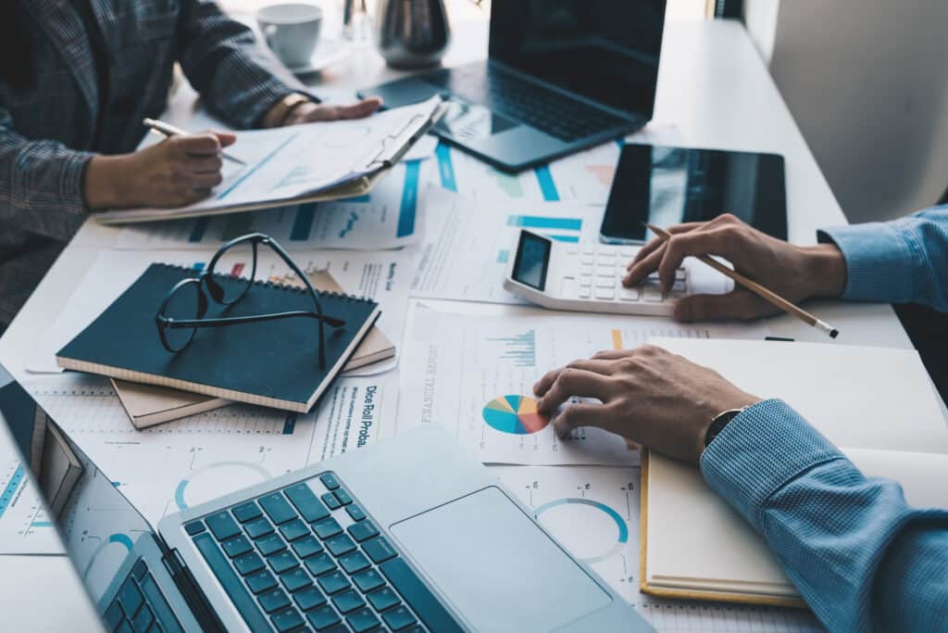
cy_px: 316
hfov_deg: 43.6
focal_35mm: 45
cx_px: 474
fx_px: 1185
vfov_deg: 29.9
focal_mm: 30.2
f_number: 2.8
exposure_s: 1/220
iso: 320
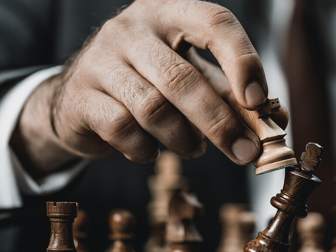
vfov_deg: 8.9
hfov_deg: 11.8
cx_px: 230
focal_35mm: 167
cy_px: 139
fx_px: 1620
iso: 200
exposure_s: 1/160
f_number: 3.5
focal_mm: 105
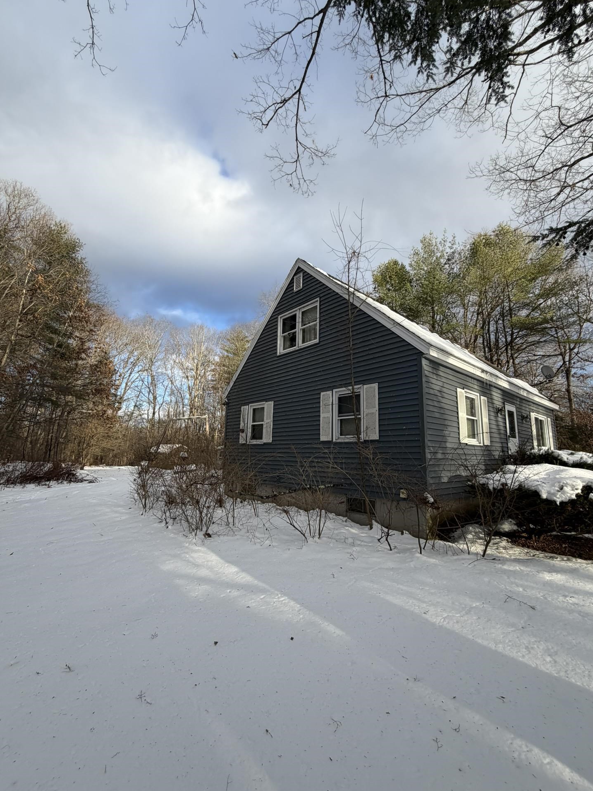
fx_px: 343
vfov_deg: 98.2
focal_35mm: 15
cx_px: 304
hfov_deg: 81.7
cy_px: 398
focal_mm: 2.22
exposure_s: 1/770
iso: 40
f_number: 2.2
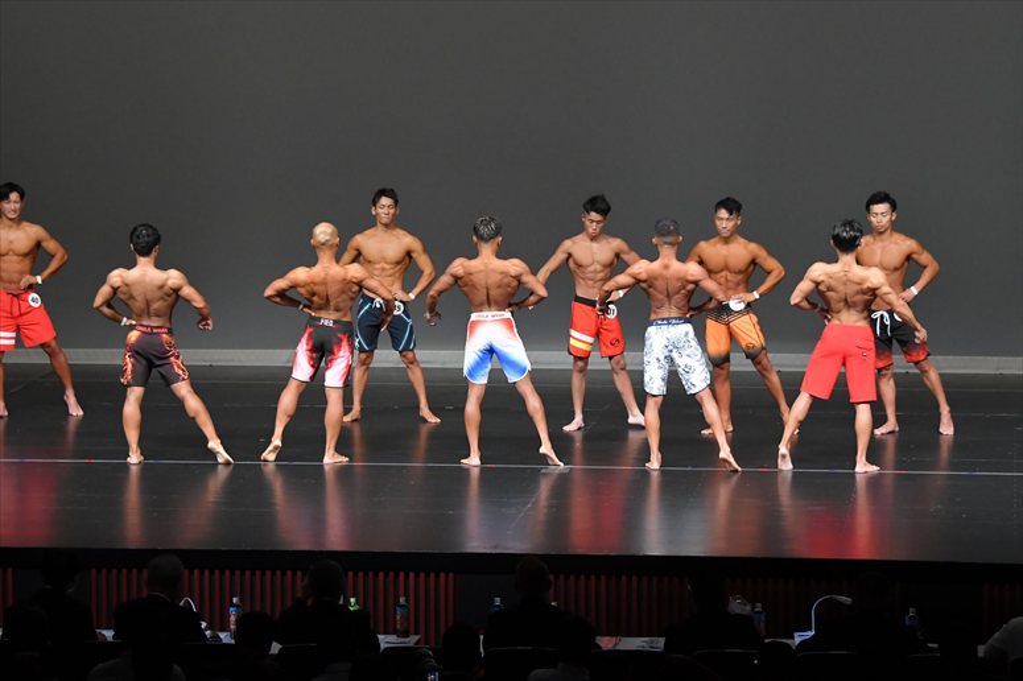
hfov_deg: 14.0
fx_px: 4175
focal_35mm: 147
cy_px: 340
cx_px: 512
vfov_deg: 9.3
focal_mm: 98
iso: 4000
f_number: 5.6
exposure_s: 1/400
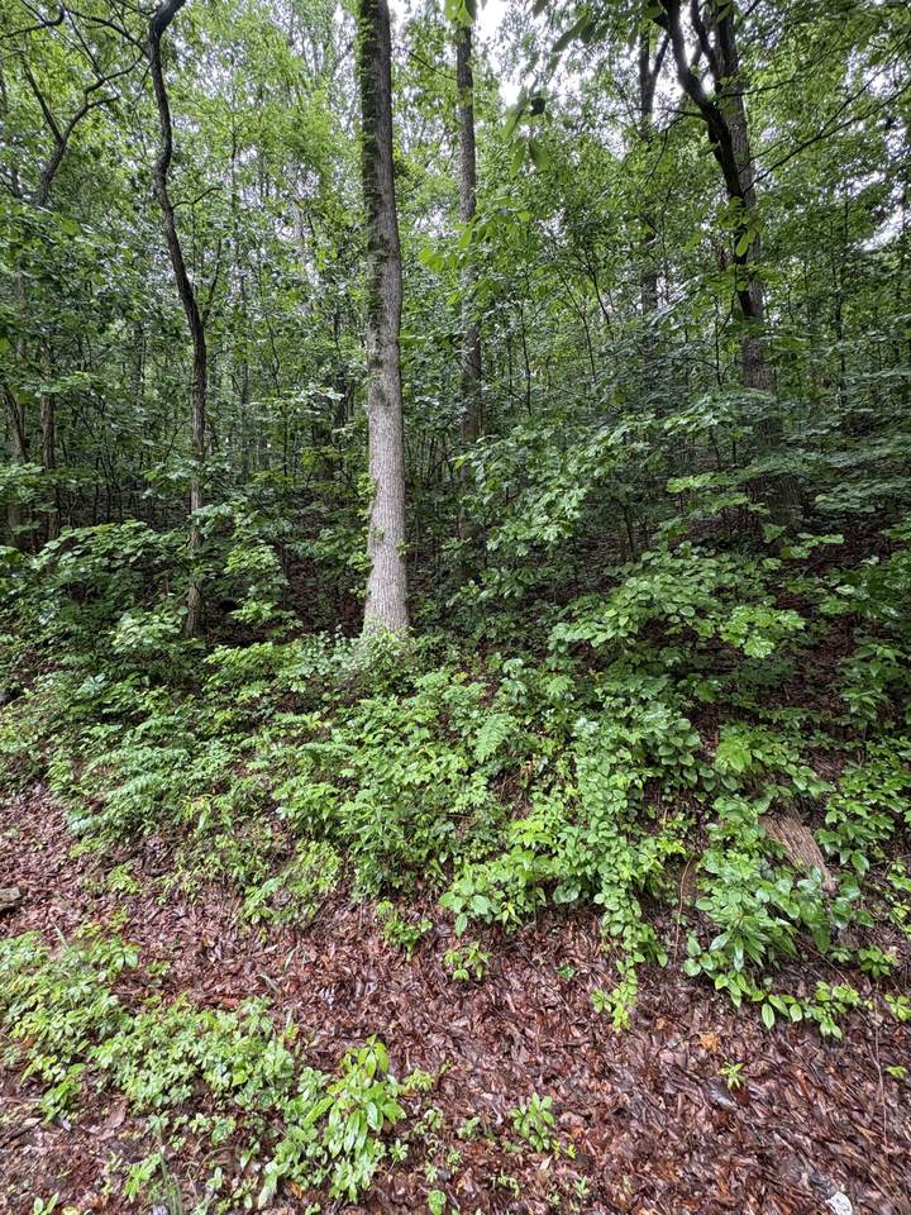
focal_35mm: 14
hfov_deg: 85.7
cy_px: 608
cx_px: 456
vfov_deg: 102.1
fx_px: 491
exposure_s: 1/99
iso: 125
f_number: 2.2
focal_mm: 2.22
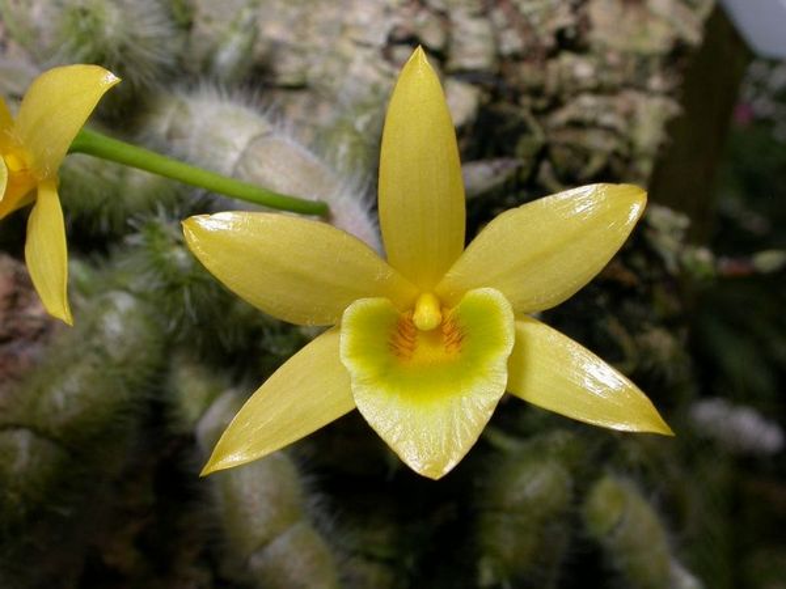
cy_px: 294
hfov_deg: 24.7
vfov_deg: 18.7
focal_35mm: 79
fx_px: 1794
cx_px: 393
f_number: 8
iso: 100
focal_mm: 16.4
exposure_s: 1/60.3
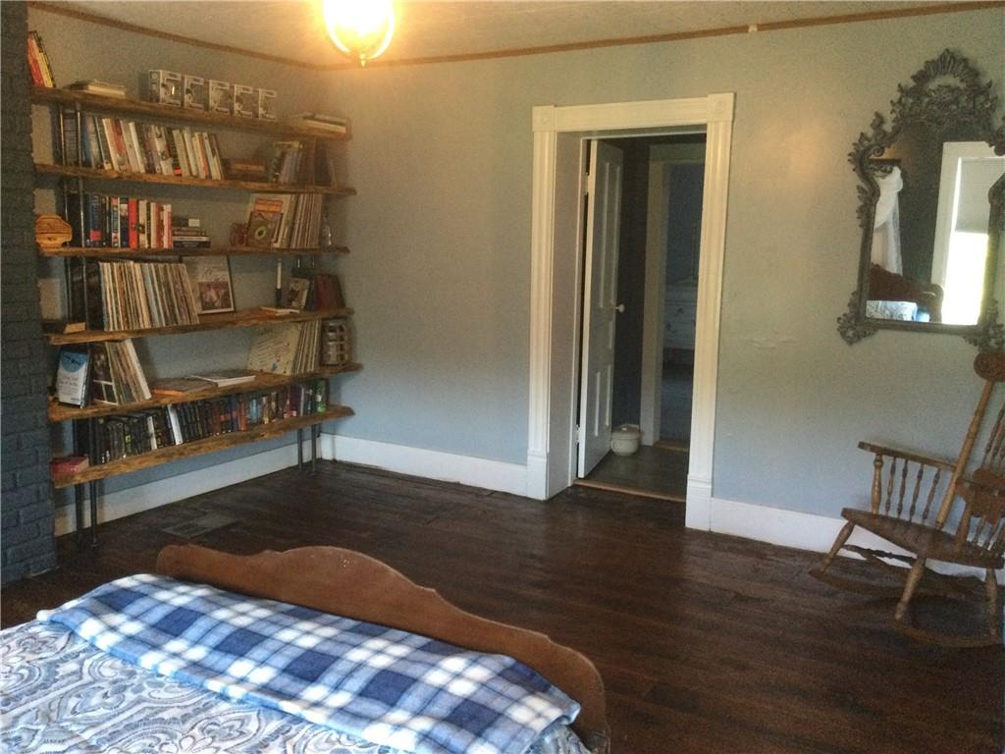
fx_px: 900
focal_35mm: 31
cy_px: 377
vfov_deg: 45.4
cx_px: 502
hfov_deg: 58.4
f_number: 2.4
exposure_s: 1/30
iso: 200
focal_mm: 3.3
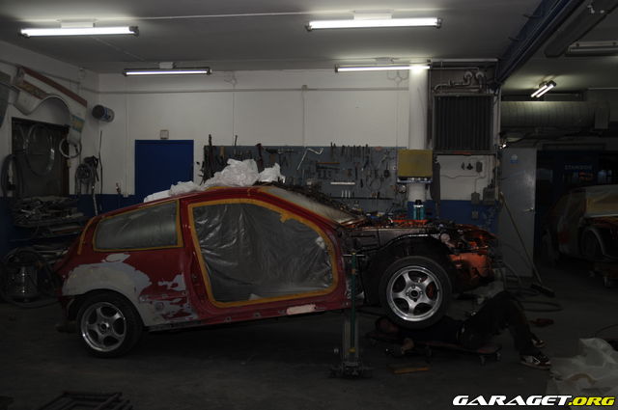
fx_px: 617
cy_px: 205
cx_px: 309
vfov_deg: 36.8
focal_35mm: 36
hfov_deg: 53.2
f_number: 4
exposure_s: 1/60
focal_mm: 24
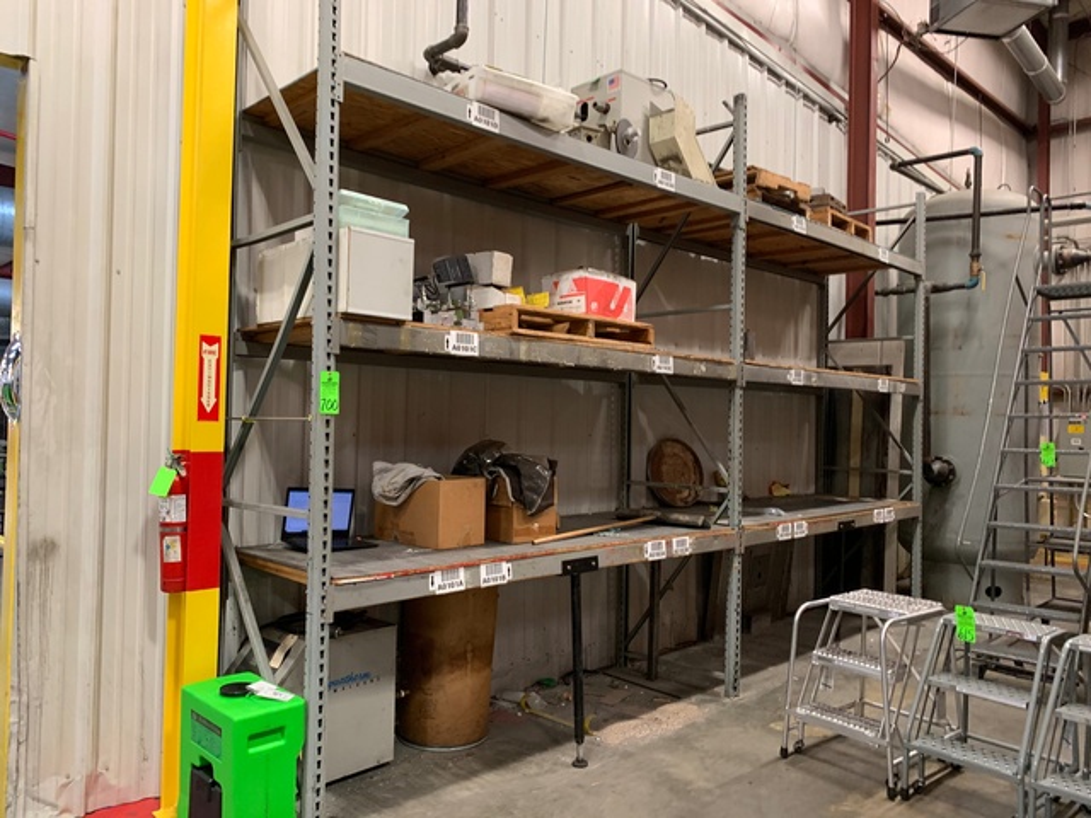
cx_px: 546
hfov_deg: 67.3
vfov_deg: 53.1
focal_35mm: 26
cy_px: 409
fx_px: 819
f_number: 1.8
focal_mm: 4.25
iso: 320
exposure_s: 1/60
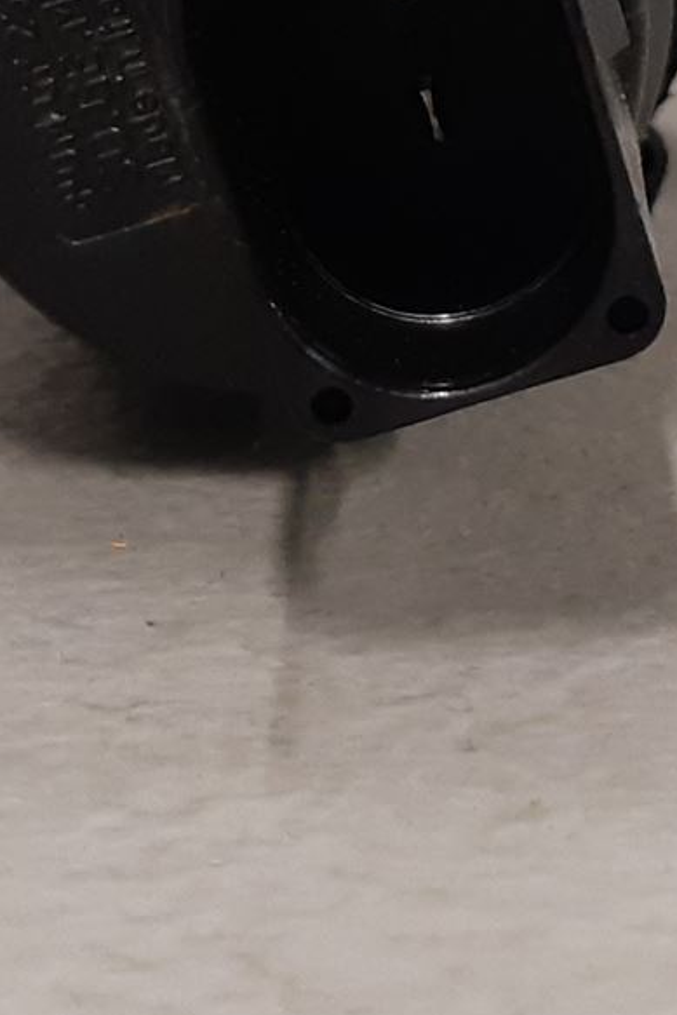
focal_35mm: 95
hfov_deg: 14.4
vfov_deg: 20.8
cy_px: 10
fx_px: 2678
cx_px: 418
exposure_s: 1/50
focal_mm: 3.93
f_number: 1.7
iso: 200
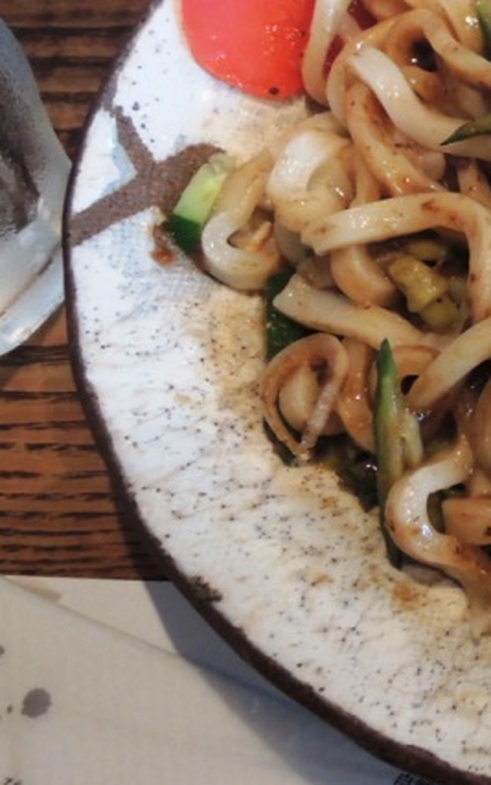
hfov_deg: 17.4
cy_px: 215
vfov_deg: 32.9
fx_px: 1306
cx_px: 877
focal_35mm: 61
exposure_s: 1/25
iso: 400
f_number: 2.8
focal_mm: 4.3
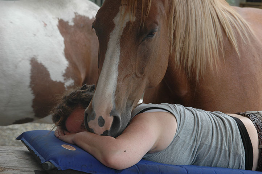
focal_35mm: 117
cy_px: 87
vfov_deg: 11.7
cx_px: 131
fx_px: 851
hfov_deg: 17.5
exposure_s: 1/200
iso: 200
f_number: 7.1
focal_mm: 78
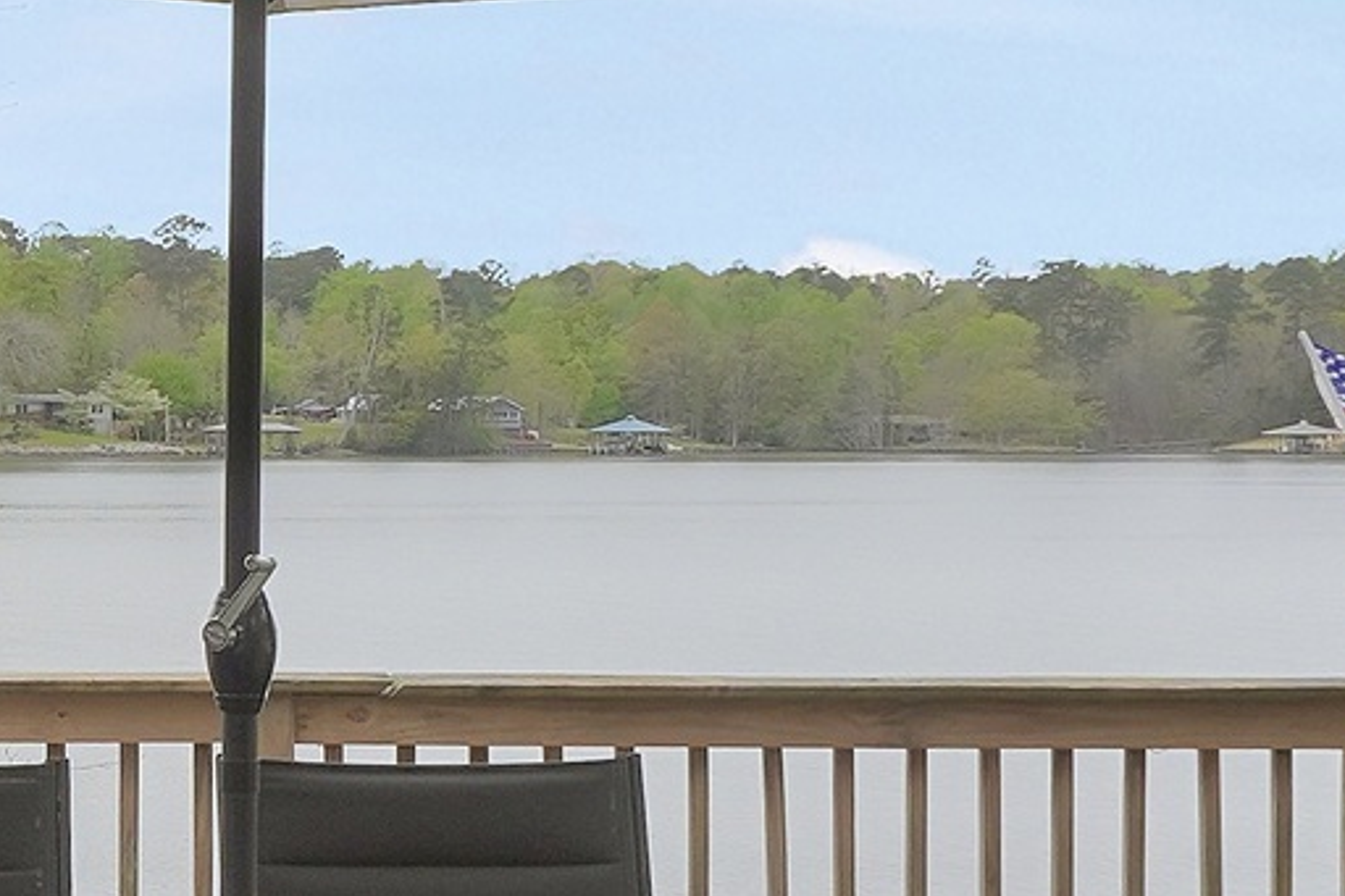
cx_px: -87
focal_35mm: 94
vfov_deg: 14.4
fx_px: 3529
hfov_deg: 20.7
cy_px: 292
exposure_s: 1/160
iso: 100
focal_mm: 10.5
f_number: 6.3
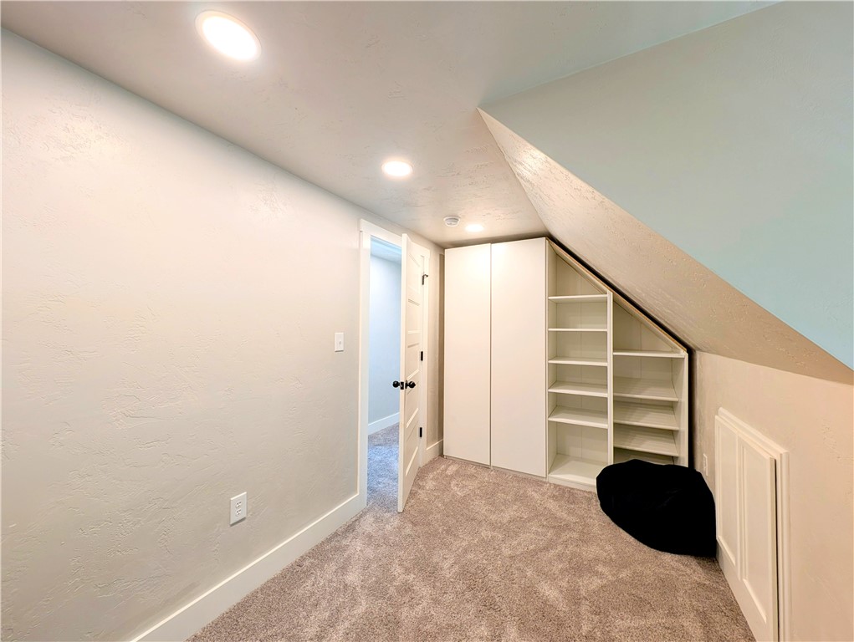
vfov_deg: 94.6
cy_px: 321
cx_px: 427
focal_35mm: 12
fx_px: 296
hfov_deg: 110.5
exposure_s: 1/30
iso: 44
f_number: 1.95
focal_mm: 2.23
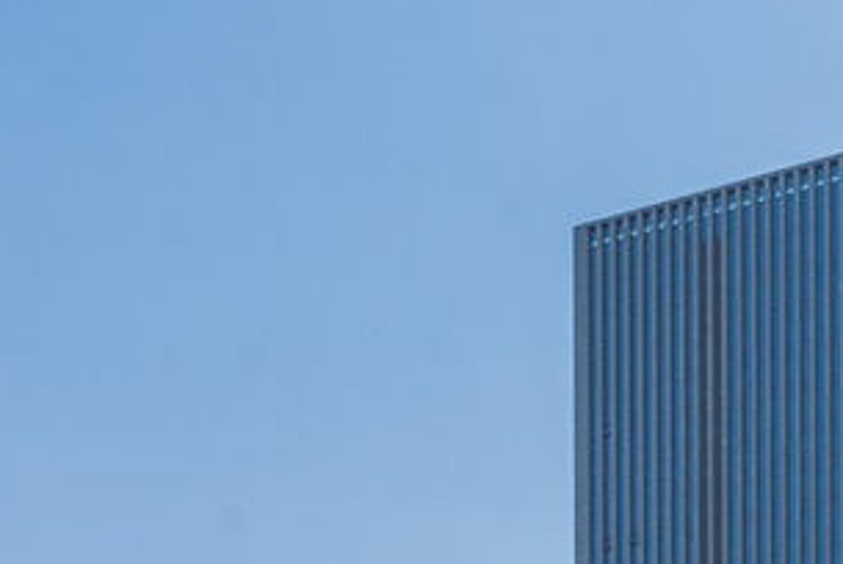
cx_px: 896
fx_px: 1289
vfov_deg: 23.0
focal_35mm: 55
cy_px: 637
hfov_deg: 32.5
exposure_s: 1/250
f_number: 8
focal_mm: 21
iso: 100
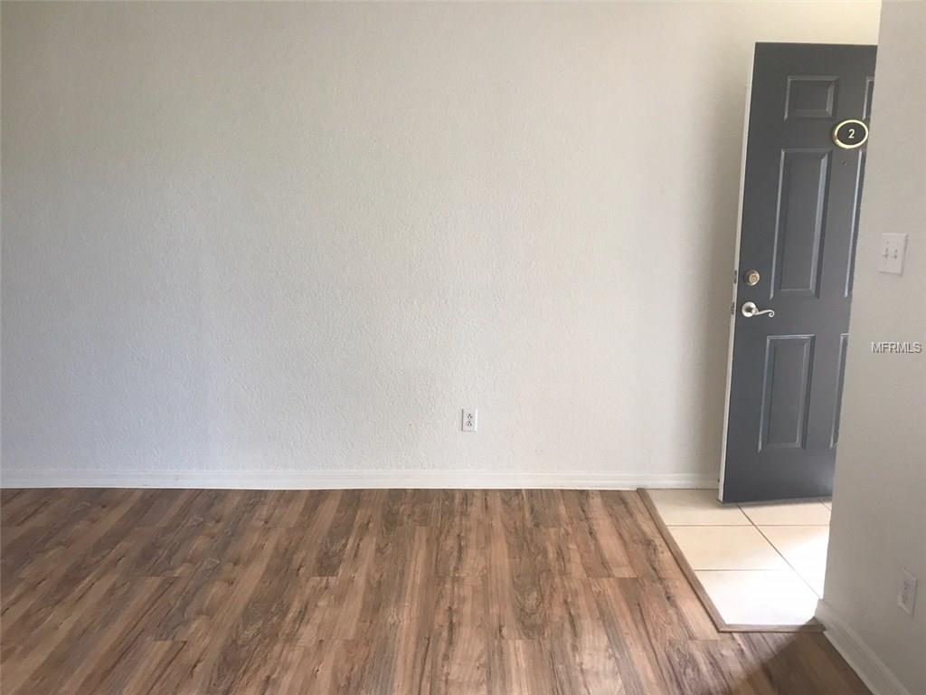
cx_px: 463
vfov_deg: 49.7
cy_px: 348
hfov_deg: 63.4
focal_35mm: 28
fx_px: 749
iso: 32
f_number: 1.8
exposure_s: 1/30
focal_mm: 3.99
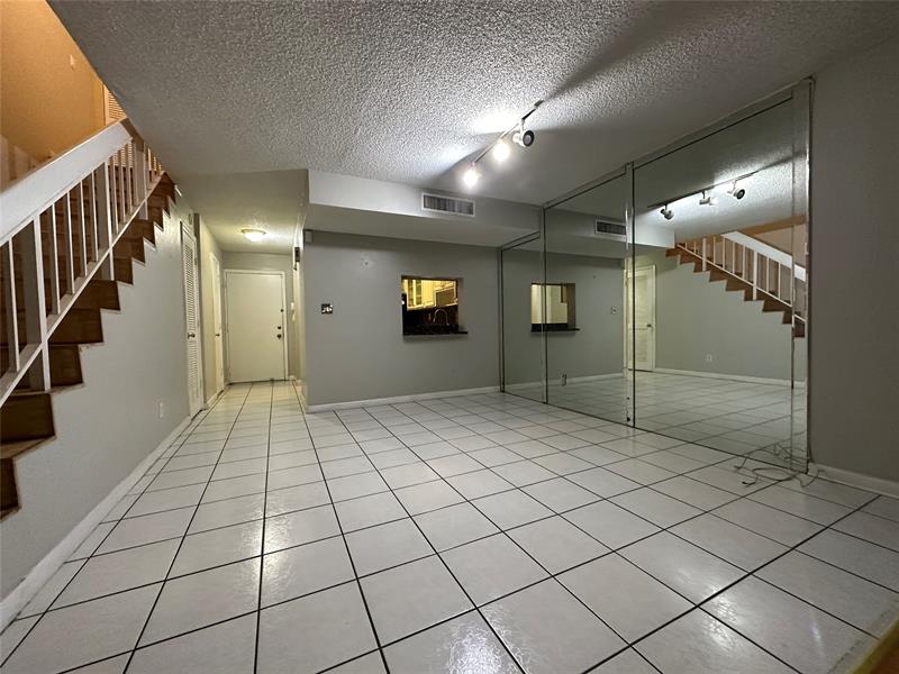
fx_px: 364
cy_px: 337
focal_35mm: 14
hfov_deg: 102.1
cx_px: 450
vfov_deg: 85.7
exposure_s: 1/60
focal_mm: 2.22
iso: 640
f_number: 2.2
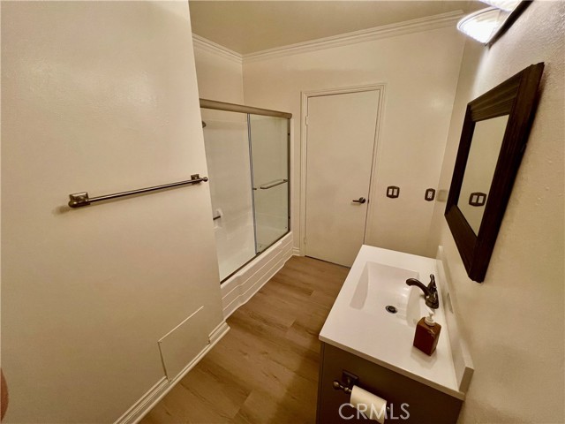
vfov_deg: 89.9
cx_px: 282
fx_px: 212
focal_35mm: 13
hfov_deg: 106.2
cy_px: 212
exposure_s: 1/120
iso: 100
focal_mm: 1.57
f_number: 1.8
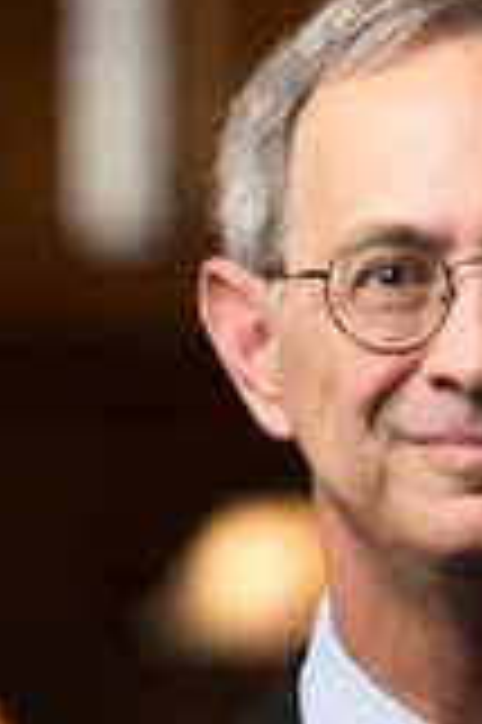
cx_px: 455
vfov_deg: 4.6
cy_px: 805
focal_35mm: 448
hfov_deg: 3.1
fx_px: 9016
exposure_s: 1/100
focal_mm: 160
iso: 320
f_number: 4
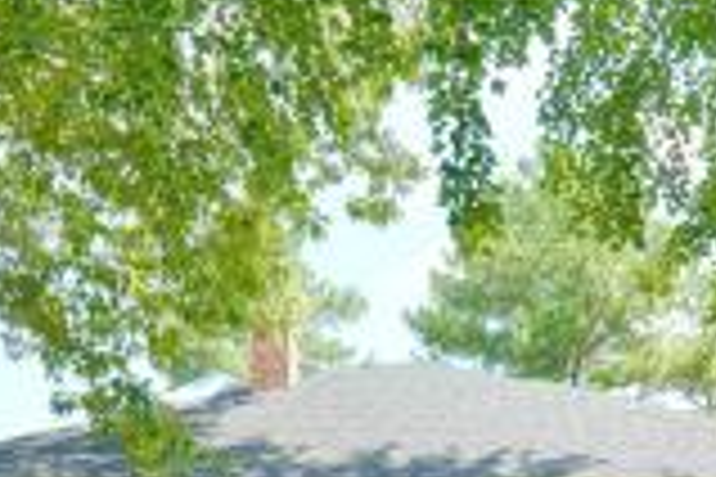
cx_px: 486
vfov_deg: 23.5
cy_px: 612
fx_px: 1014
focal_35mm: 51
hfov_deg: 38.4
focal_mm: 12
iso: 1600
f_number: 8
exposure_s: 1/200
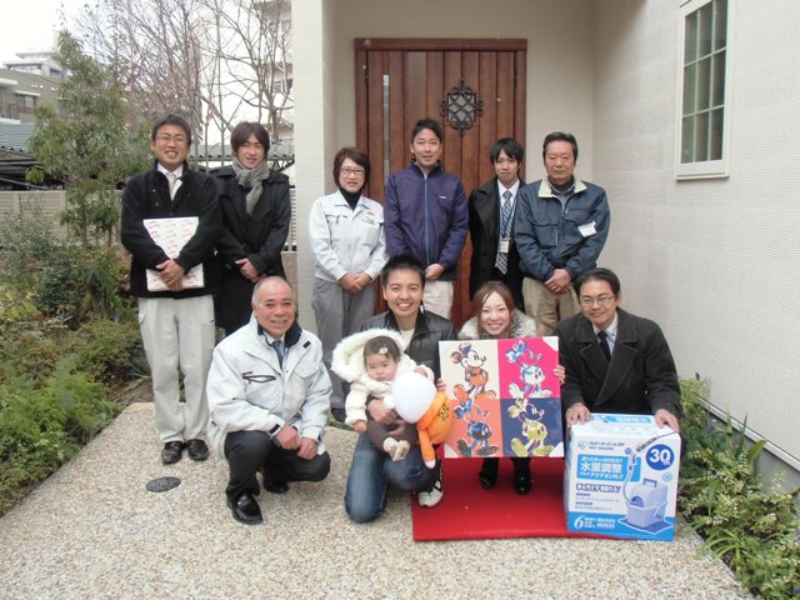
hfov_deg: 60.0
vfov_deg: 46.8
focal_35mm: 30
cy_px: 300
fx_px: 693
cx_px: 400
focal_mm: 5.36
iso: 64
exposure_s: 1/100
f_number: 3.5
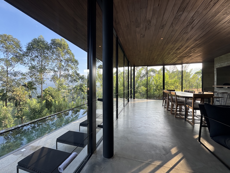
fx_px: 93
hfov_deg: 102.1
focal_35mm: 14
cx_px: 115
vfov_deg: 85.7
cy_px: 86
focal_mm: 2.22
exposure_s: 1/172
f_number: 2.2
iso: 40
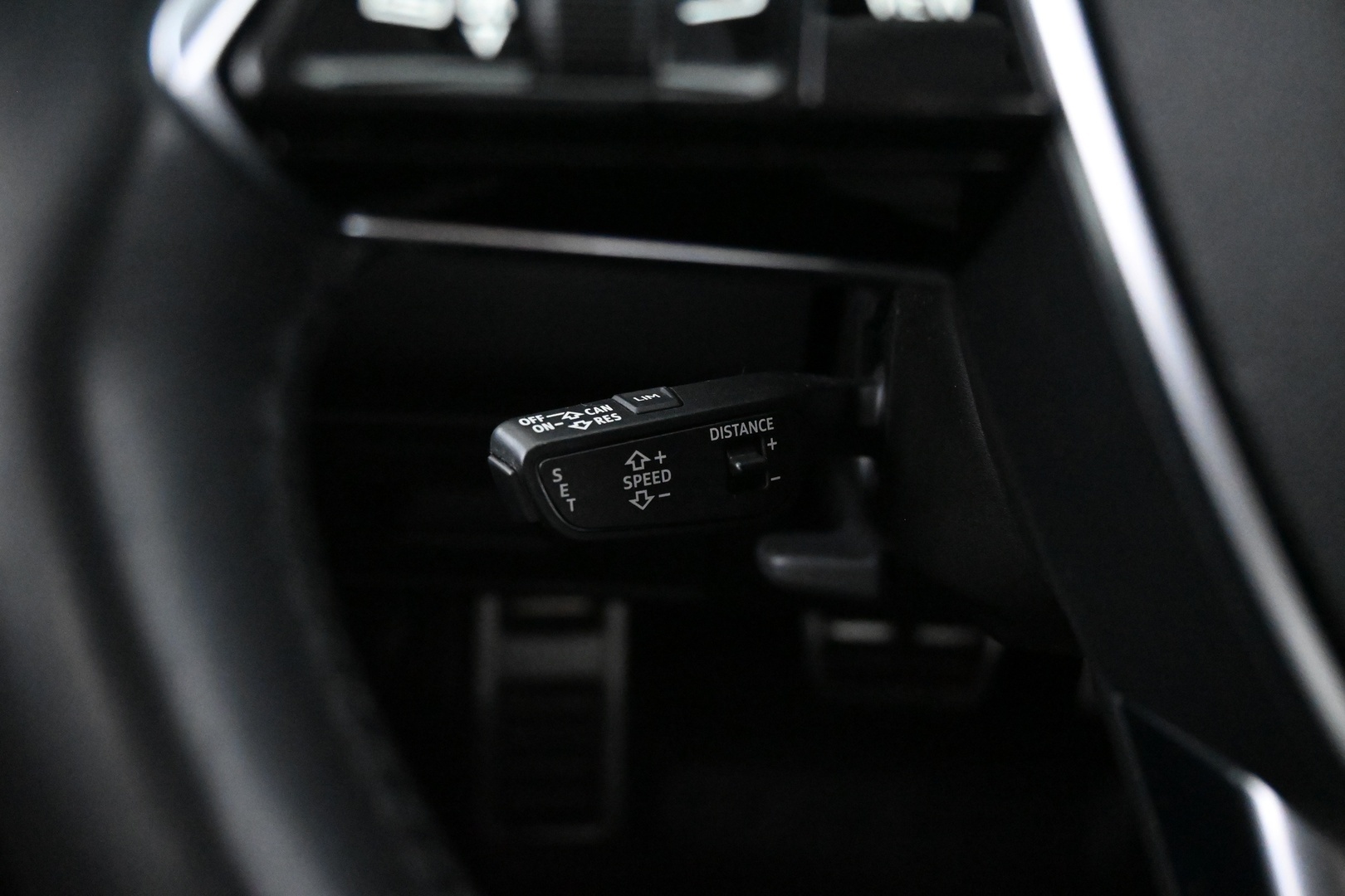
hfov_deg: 60.7
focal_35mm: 31
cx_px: 672
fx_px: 1149
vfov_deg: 42.6
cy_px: 448
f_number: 3.8
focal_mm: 20.5
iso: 11400
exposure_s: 1/30
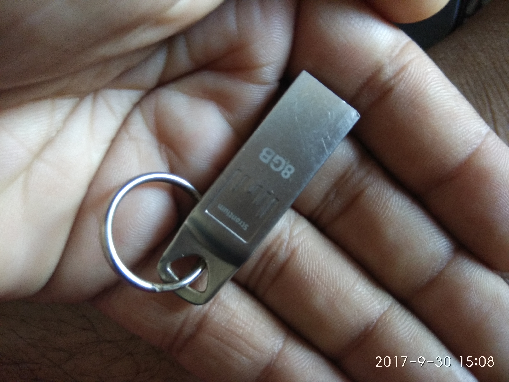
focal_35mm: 21
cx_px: 254
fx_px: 309
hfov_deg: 79.0
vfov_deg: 63.4
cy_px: 191
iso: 640
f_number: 2
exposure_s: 1/17
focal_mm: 3.57
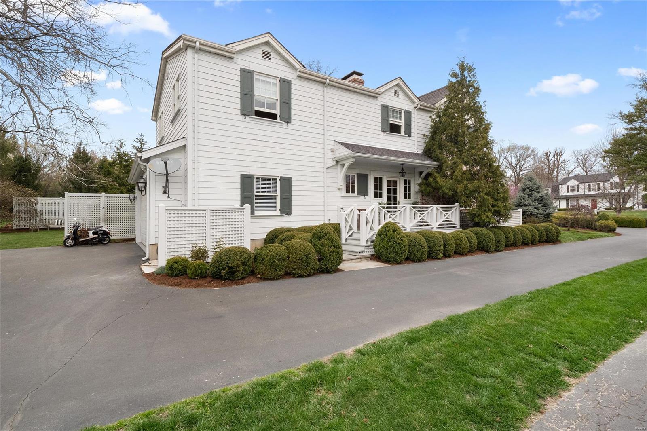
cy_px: 216
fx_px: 287
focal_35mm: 16
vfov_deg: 73.7
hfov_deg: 96.7
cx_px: 324
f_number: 8
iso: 400
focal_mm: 8
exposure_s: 1/250
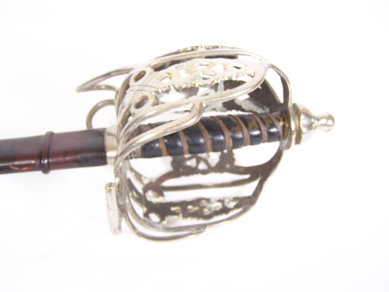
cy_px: 146
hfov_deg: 49.0
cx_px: 194
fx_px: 427
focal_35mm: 38
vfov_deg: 37.7
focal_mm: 6.3
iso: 140
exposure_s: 1/30
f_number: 2.8
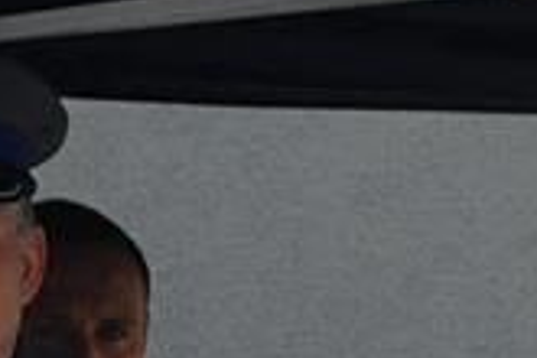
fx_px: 12120
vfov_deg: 1.7
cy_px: 666
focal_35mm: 813
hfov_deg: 2.5
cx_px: 644
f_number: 8
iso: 1600
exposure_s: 1/160
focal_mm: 105
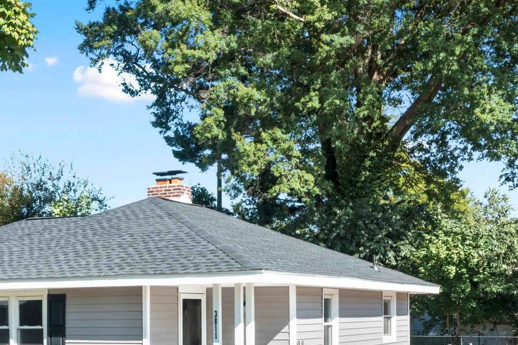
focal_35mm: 59
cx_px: 128
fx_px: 848
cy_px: 324
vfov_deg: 22.3
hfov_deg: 33.3
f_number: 7.1
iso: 100
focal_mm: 10.26
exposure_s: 1/200
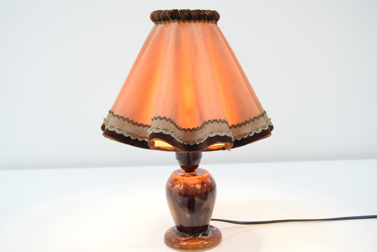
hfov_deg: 42.3
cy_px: 126
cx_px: 188
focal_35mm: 46
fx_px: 487
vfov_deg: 29.0
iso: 1600
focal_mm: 31
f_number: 5
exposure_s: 1/100
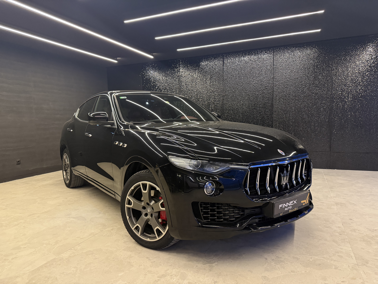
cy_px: 142
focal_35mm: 24
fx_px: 262
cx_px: 189
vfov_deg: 56.8
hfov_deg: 71.6
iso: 500
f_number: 1.78
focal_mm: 6.76
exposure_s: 1/50
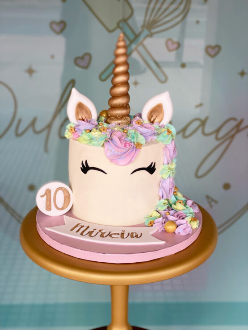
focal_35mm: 52
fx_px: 497
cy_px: 165
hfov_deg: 28.0
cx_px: 124
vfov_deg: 36.8
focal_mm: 6
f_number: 2
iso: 20
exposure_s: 1/122
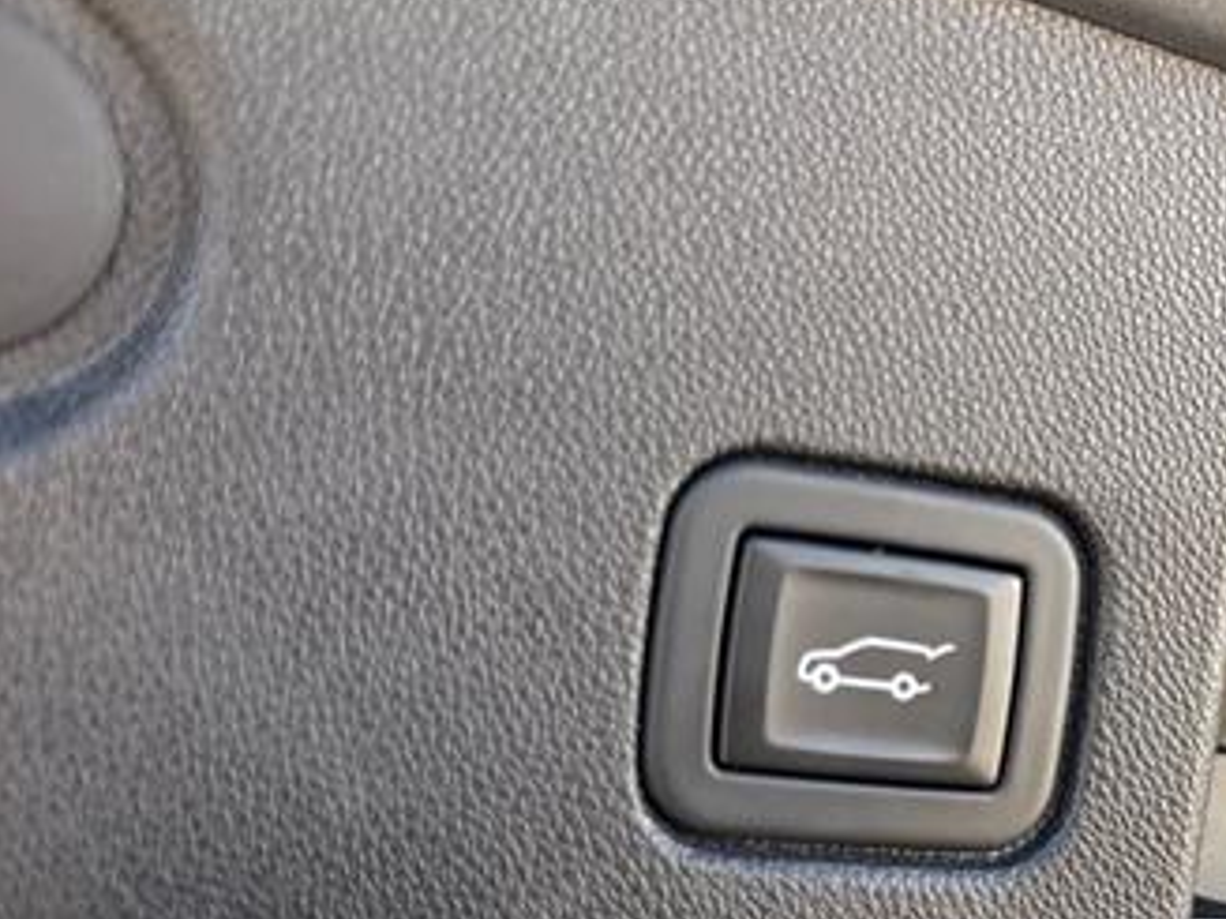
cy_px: 694
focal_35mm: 47
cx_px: 1099
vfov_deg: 30.3
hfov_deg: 37.8
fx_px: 1664
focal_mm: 6.76
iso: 200
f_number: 1.78
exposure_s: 1/171
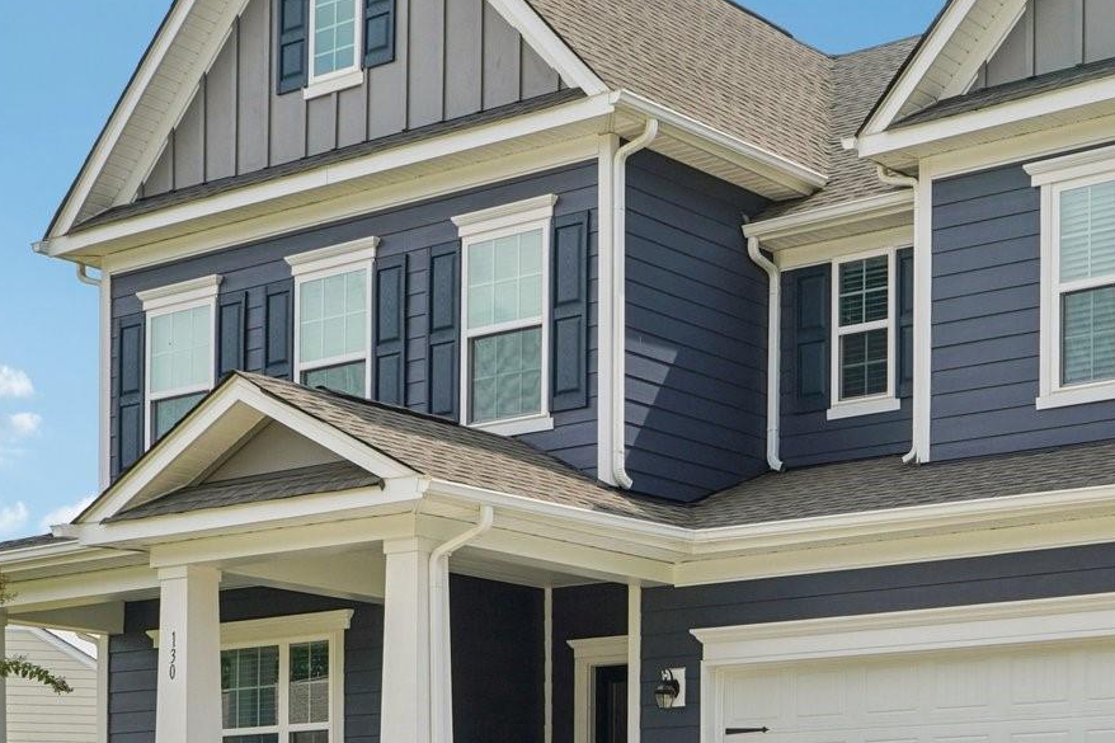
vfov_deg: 19.4
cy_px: 473
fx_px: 2168
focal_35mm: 70
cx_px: 798
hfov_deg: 28.5
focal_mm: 20
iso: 100
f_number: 8
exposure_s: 1/90
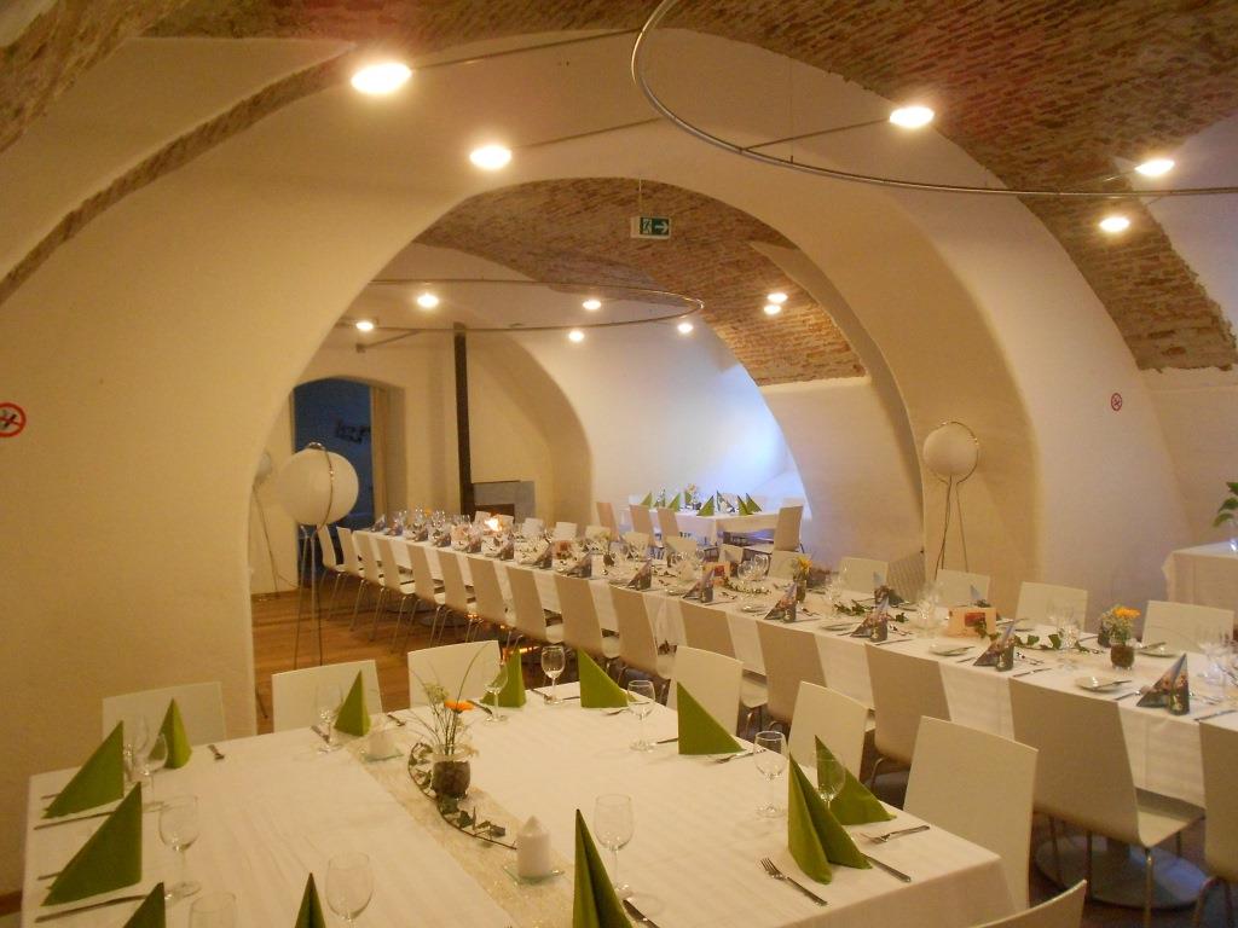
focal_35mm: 29
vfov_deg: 48.2
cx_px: 619
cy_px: 464
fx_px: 1037
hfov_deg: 61.7
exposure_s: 1/25
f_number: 3.4
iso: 400
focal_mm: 5.3
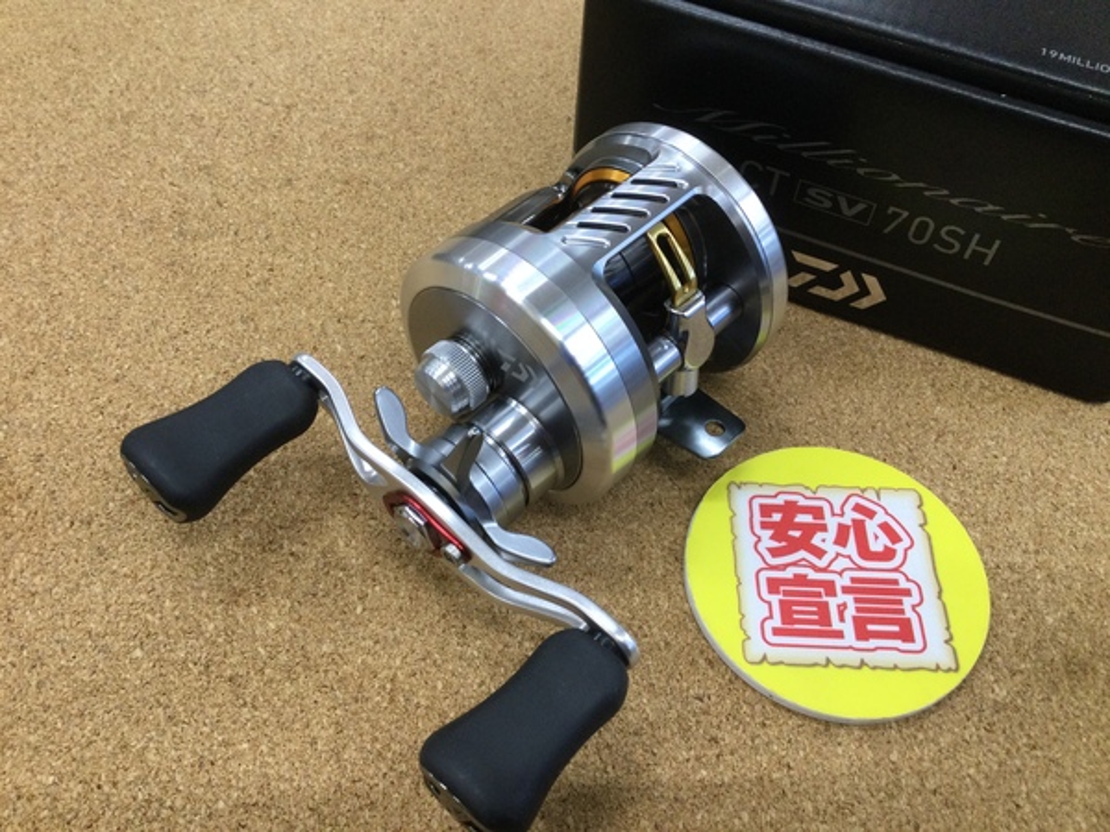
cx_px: 555
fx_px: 994
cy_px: 416
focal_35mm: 31
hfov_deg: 58.4
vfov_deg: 45.4
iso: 32
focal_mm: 3.3
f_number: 2.4
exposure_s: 1/30
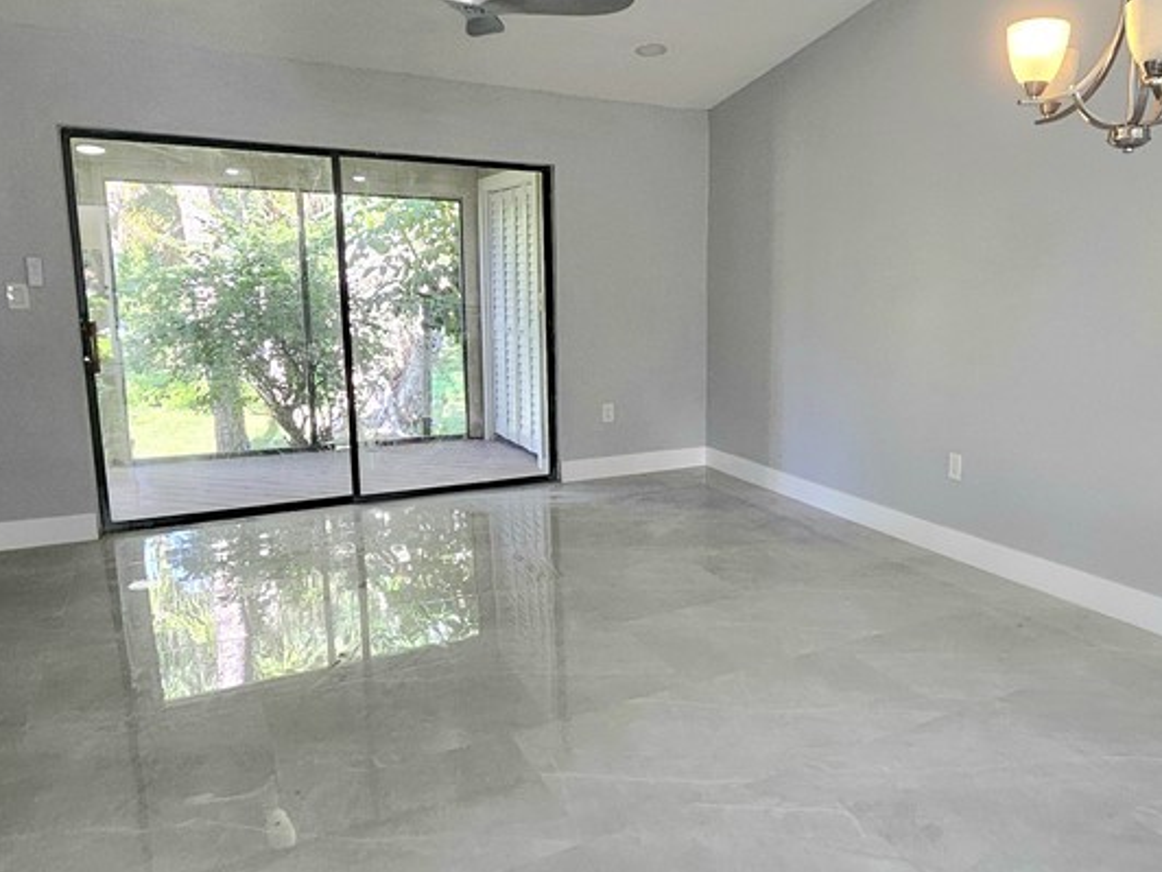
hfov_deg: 67.6
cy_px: 417
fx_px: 839
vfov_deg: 54.9
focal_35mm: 25
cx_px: 769
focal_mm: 1.74
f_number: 2.2
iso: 160
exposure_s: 1/60.2
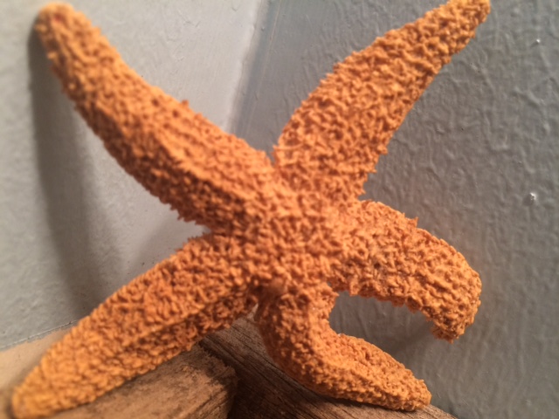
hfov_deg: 61.7
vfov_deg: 48.2
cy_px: 210
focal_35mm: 29
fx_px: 468
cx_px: 280
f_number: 2.2
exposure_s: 1/30
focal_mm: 4.15
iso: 100
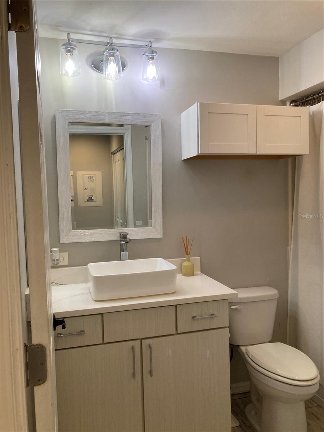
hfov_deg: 49.7
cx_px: 162
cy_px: 216
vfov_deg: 63.4
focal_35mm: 28
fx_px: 349
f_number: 1.8
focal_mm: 3.99
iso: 80
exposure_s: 1/120
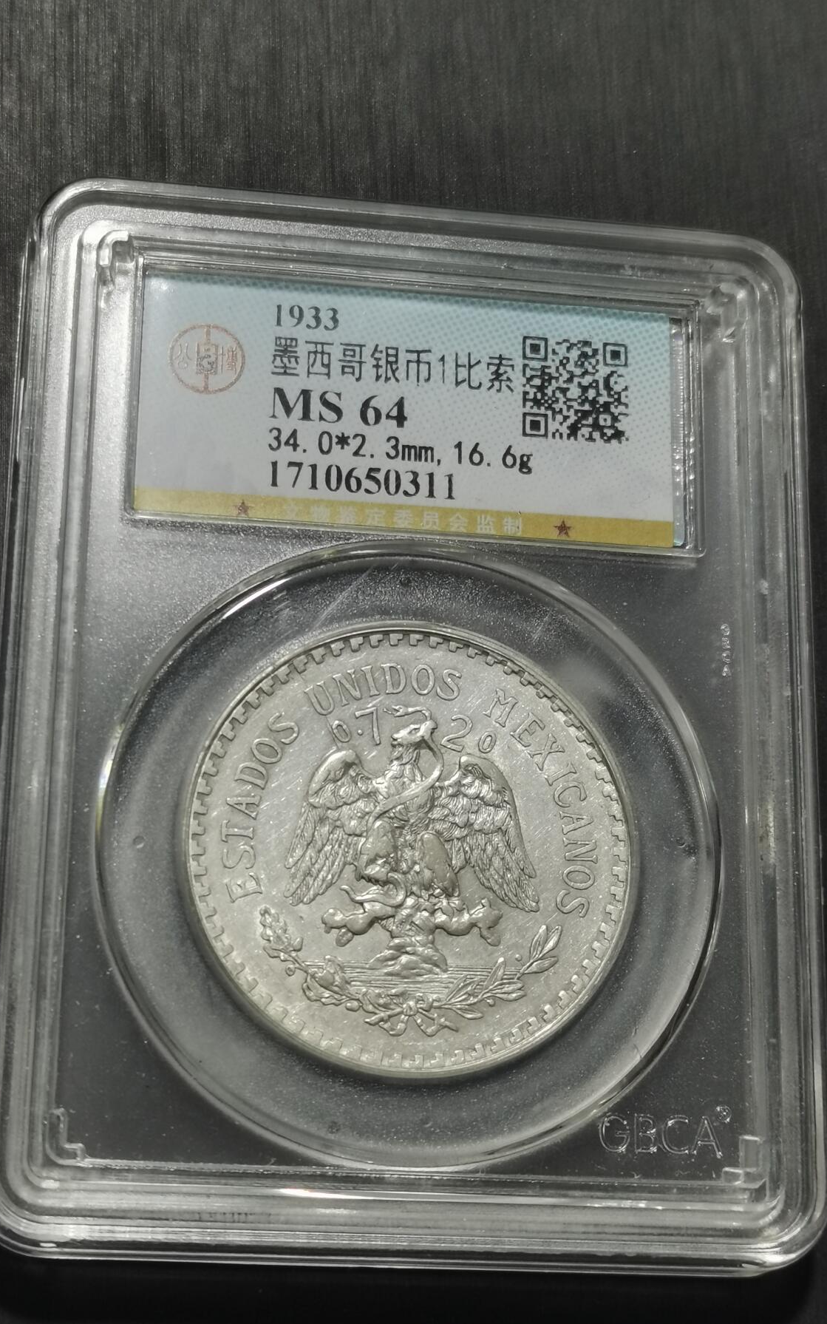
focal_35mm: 65
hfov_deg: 20.0
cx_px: 393
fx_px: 2345
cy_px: 663
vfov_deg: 31.5
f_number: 1.8
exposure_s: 1/90
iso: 64
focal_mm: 5.58
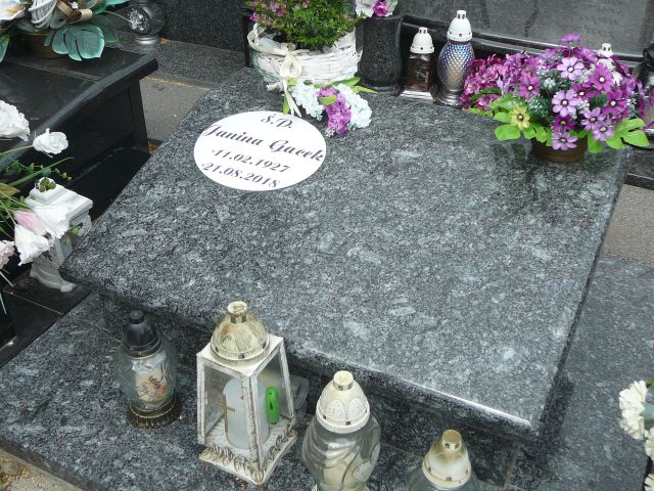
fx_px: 775
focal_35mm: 41
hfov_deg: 45.8
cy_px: 246
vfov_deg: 35.1
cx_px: 327
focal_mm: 6.1
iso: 80
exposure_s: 1/500
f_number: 3.1
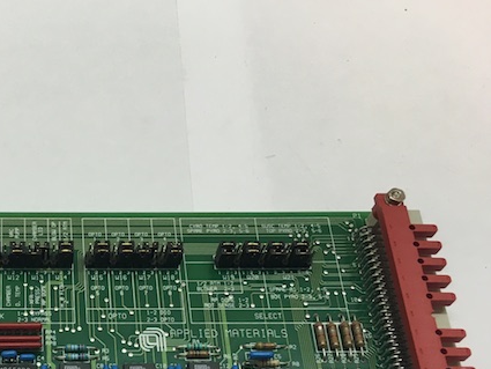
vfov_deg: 25.6
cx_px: 28
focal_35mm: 55
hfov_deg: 32.7
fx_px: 780
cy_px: 341
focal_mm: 4.15
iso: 50
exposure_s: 1/33
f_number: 2.2
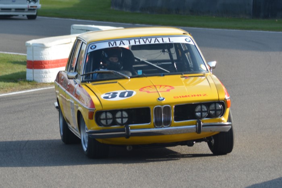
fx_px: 2468
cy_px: 94
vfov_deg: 4.4
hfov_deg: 6.5
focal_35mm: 315
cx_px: 141
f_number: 9
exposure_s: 1/500
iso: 400
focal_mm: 210
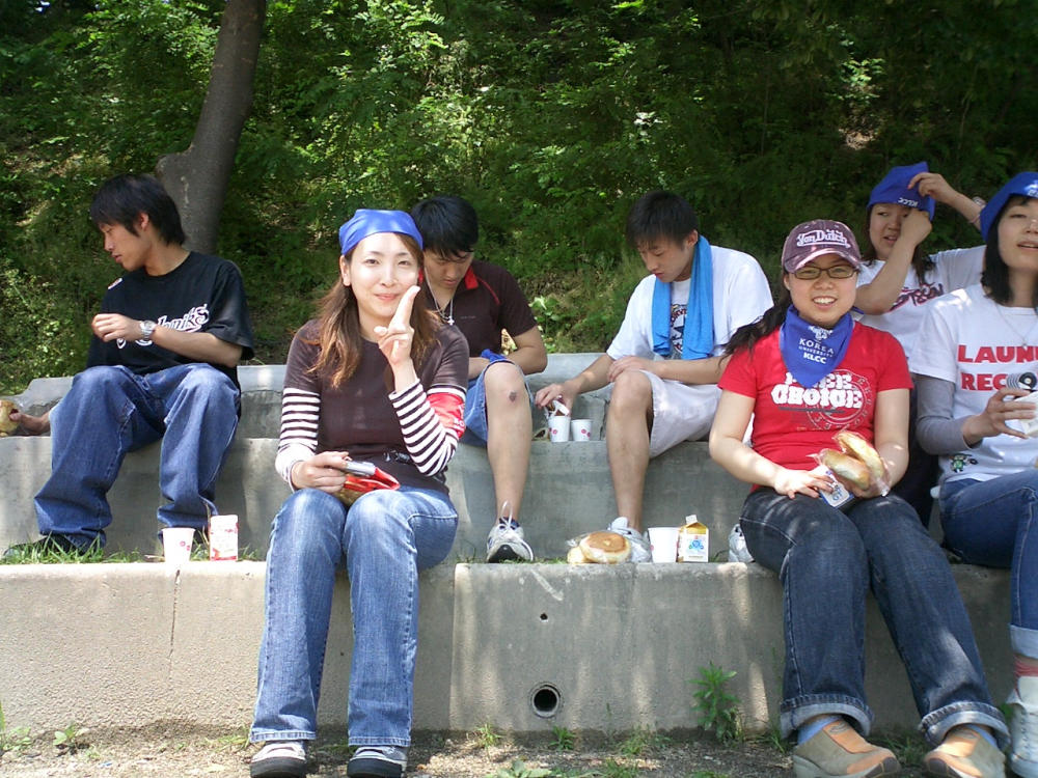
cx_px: 519
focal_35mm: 37
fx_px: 1109
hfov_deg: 50.1
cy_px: 389
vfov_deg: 38.7
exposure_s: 1/200
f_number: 3.5
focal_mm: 5.6
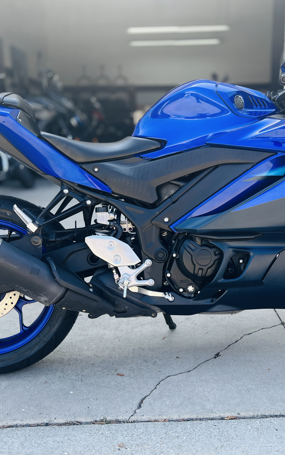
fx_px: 460
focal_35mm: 37
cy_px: 228
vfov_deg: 52.7
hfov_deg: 34.4
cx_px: 160
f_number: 1.5
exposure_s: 1/621
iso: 50
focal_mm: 5.7
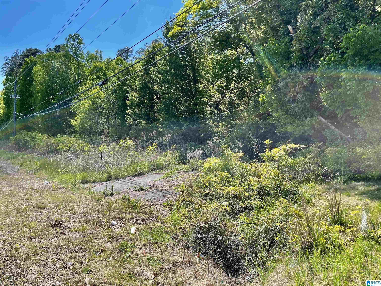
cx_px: 190
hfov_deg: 67.3
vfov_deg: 53.1
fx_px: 286
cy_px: 143
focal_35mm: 26
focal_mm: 5.1
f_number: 1.6
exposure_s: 1/1513
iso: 32
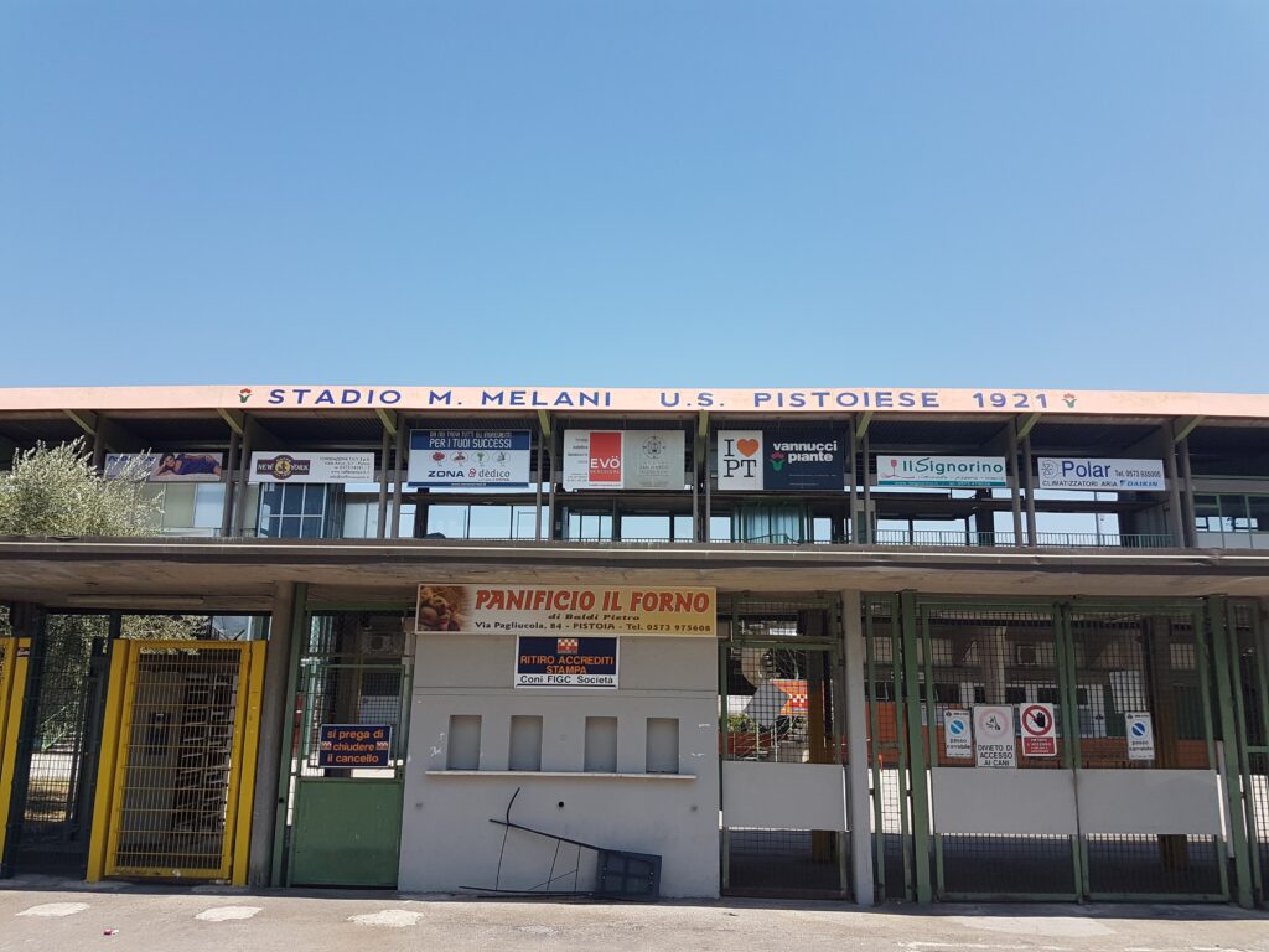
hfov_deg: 67.3
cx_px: 634
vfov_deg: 53.1
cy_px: 476
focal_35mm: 26
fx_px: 953
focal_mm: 4.2
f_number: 1.7
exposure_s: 1/1540
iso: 40
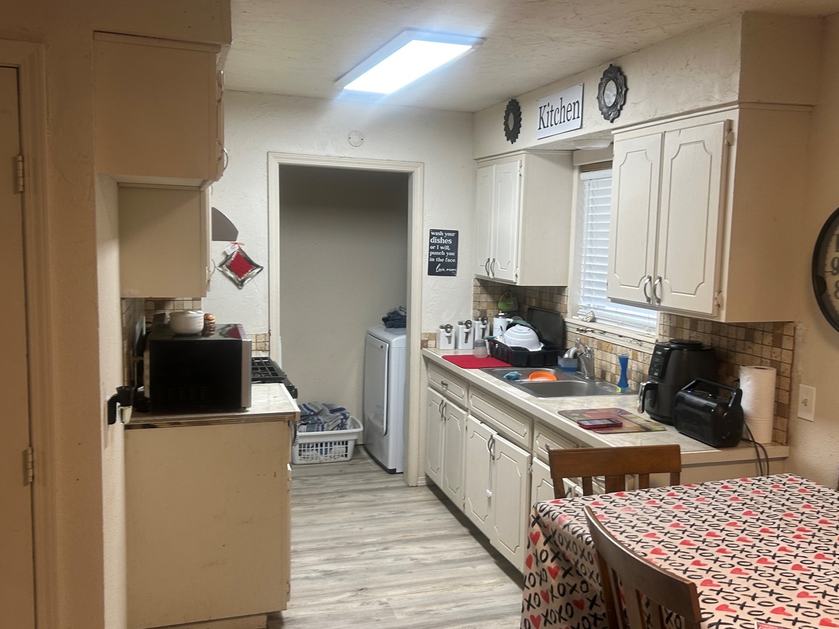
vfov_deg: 43.0
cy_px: 314
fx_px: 800
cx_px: 454
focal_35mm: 33
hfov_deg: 55.3
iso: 80
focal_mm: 5.7
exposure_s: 1/60
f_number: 1.5
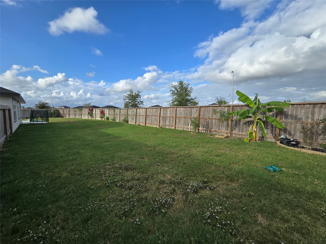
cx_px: 163
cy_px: 122
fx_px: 122
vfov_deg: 89.9
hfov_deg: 106.2
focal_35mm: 13
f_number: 2.2
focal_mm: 2.2
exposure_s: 1/1789
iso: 50
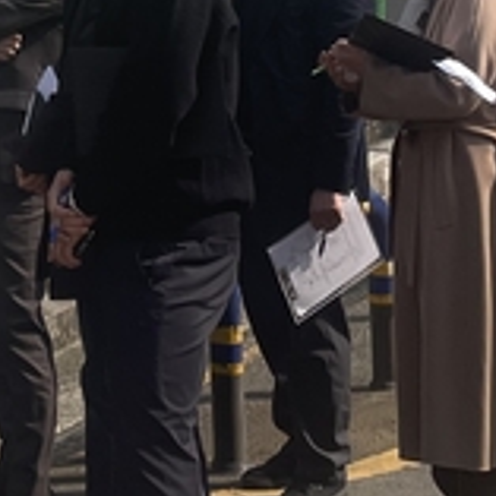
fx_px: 2302
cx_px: -193
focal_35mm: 142
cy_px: -261
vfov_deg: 11.7
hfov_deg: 11.9
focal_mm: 4.2
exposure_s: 1/2506
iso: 32
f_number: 1.6
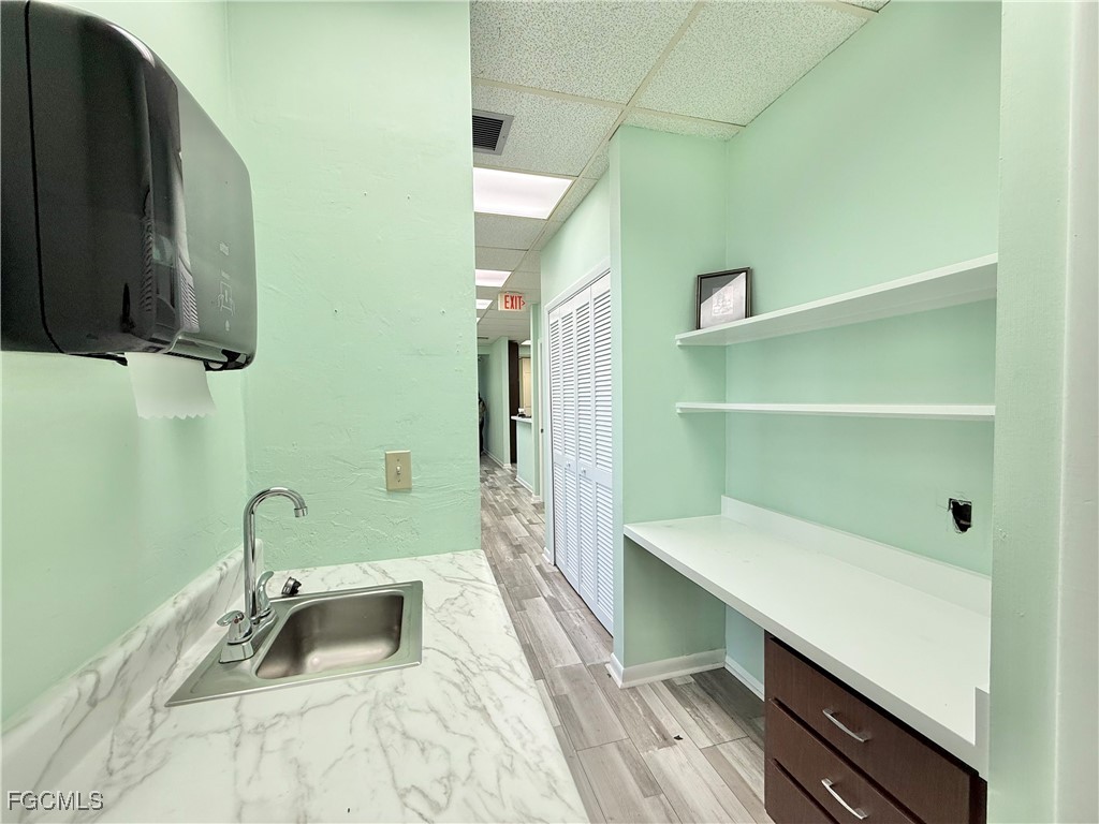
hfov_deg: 102.1
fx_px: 444
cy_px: 412
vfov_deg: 85.7
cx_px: 550
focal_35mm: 14
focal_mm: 2.22
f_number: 2.2
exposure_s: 1/120
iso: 160
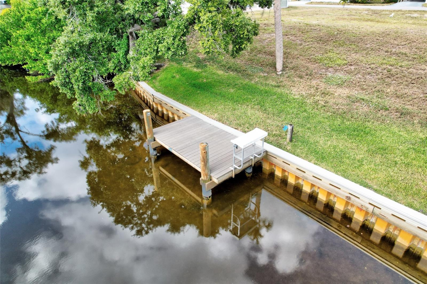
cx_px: 214
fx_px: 261
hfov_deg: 78.6
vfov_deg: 57.2
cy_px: 142
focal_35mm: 22
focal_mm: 8.4
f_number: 2.8
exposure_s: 1/640
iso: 120
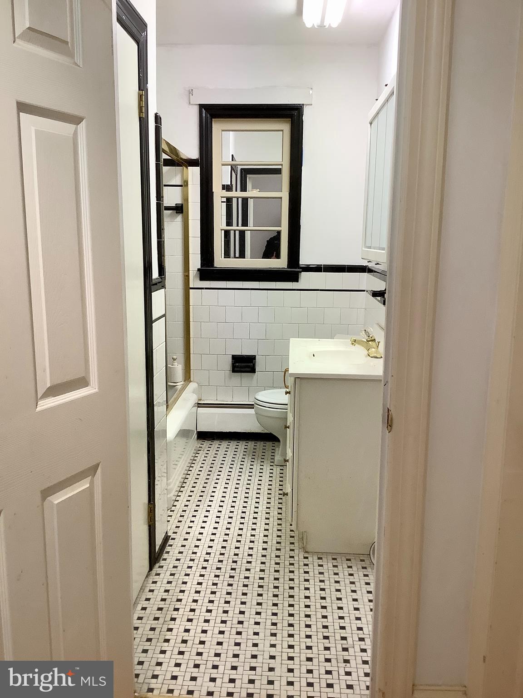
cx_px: 262
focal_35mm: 31
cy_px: 349
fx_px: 624
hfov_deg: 45.4
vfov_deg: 58.4
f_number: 2.4
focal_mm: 3.3
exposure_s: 1/50
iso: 80
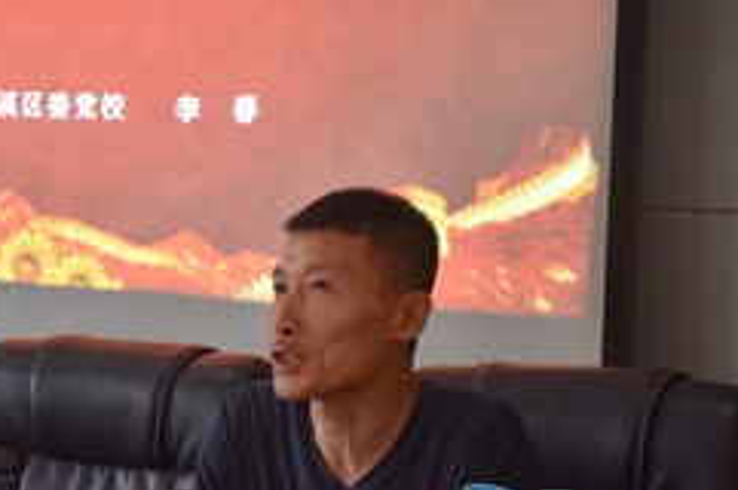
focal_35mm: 106
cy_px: 191
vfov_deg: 12.9
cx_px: 257
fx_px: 2170
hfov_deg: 19.3
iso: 1000
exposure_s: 1/60
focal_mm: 34
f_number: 4.2
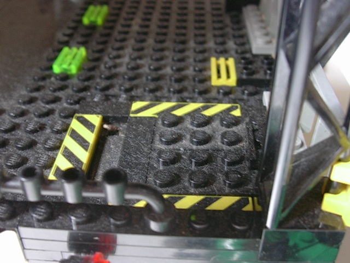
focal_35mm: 45
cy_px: 132
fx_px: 455
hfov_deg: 42.1
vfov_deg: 32.2
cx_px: 175
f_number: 2.9
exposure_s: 1/4.3
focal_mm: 6.7
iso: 70
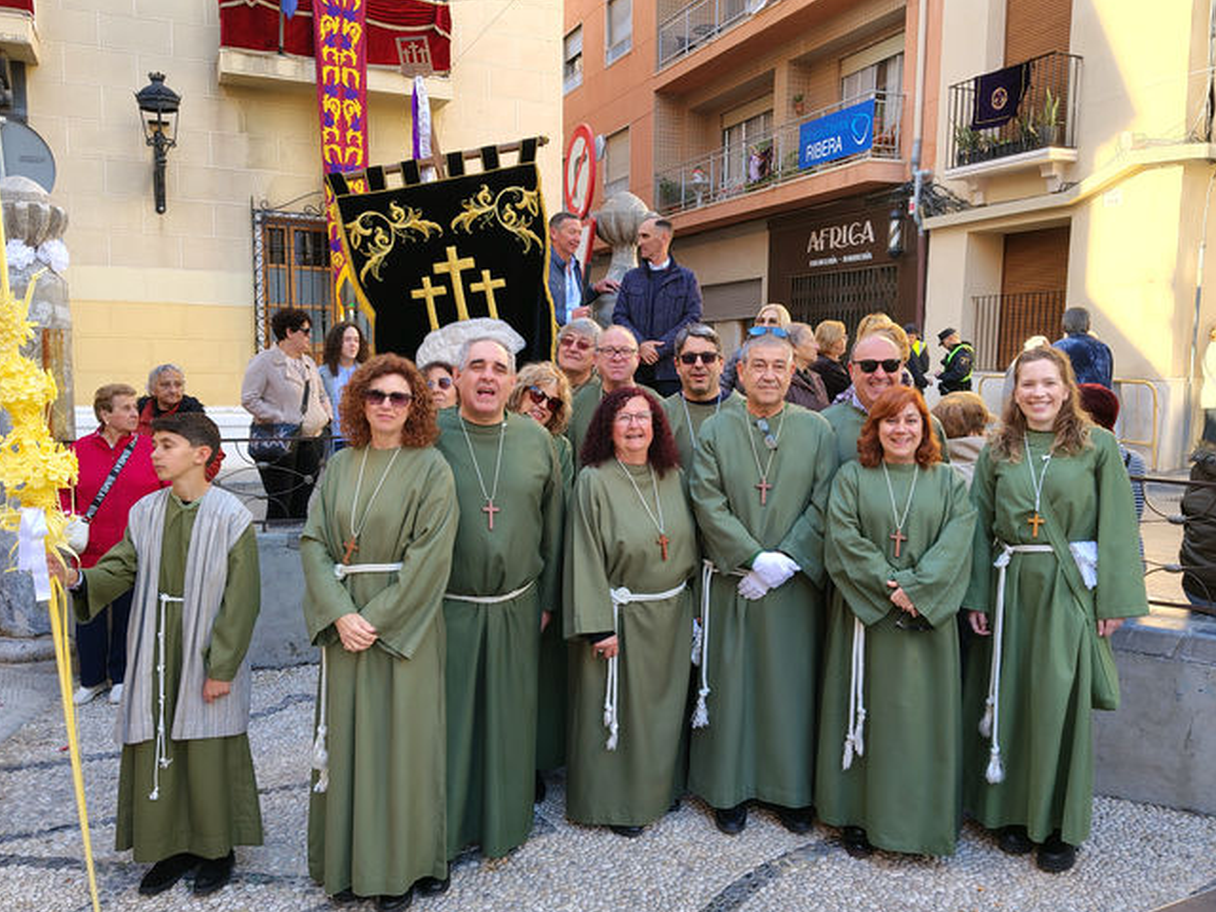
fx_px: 1054
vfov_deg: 46.8
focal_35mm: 30
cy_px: 473
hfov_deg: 60.0
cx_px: 614
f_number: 1.8
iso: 109
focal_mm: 5.56
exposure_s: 1/100
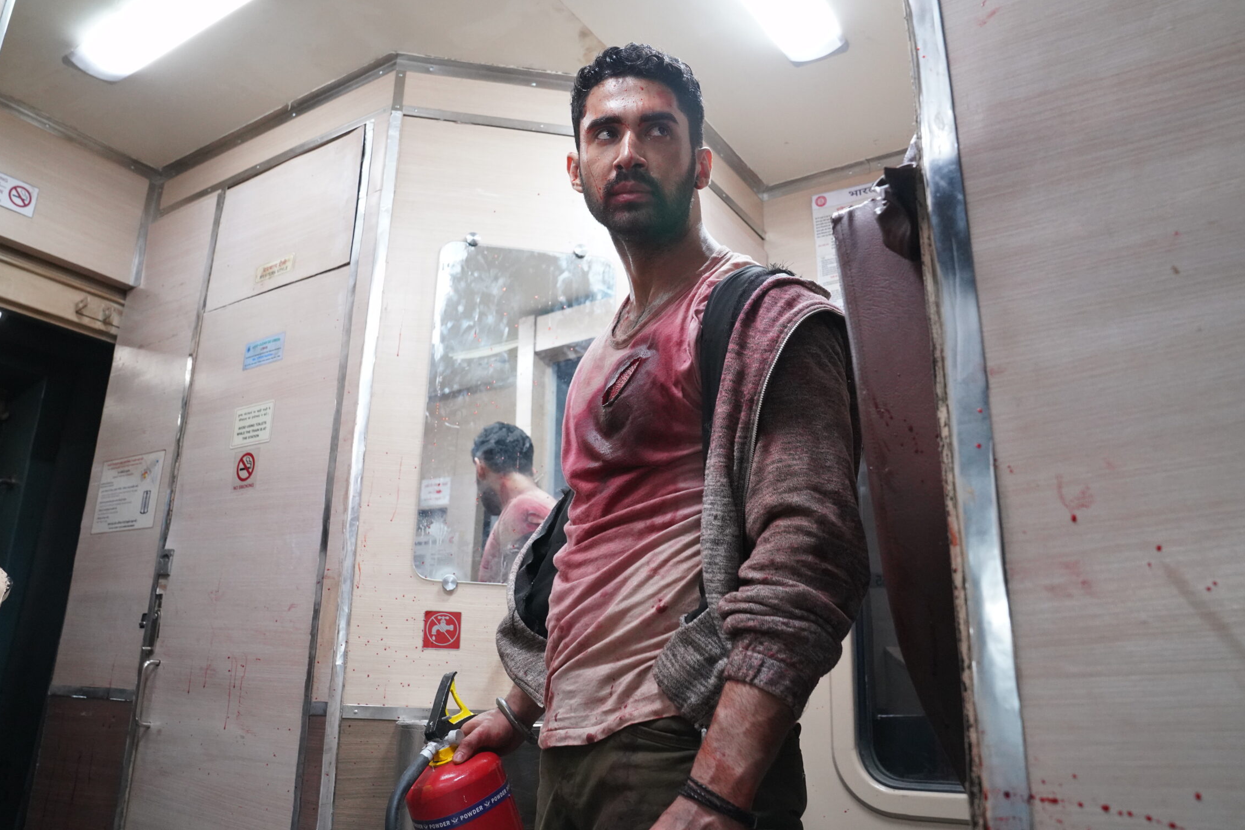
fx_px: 934
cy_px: 378
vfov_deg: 47.9
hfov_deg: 67.4
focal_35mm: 27
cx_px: 609
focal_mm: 24
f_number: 5
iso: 4000
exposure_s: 1/100
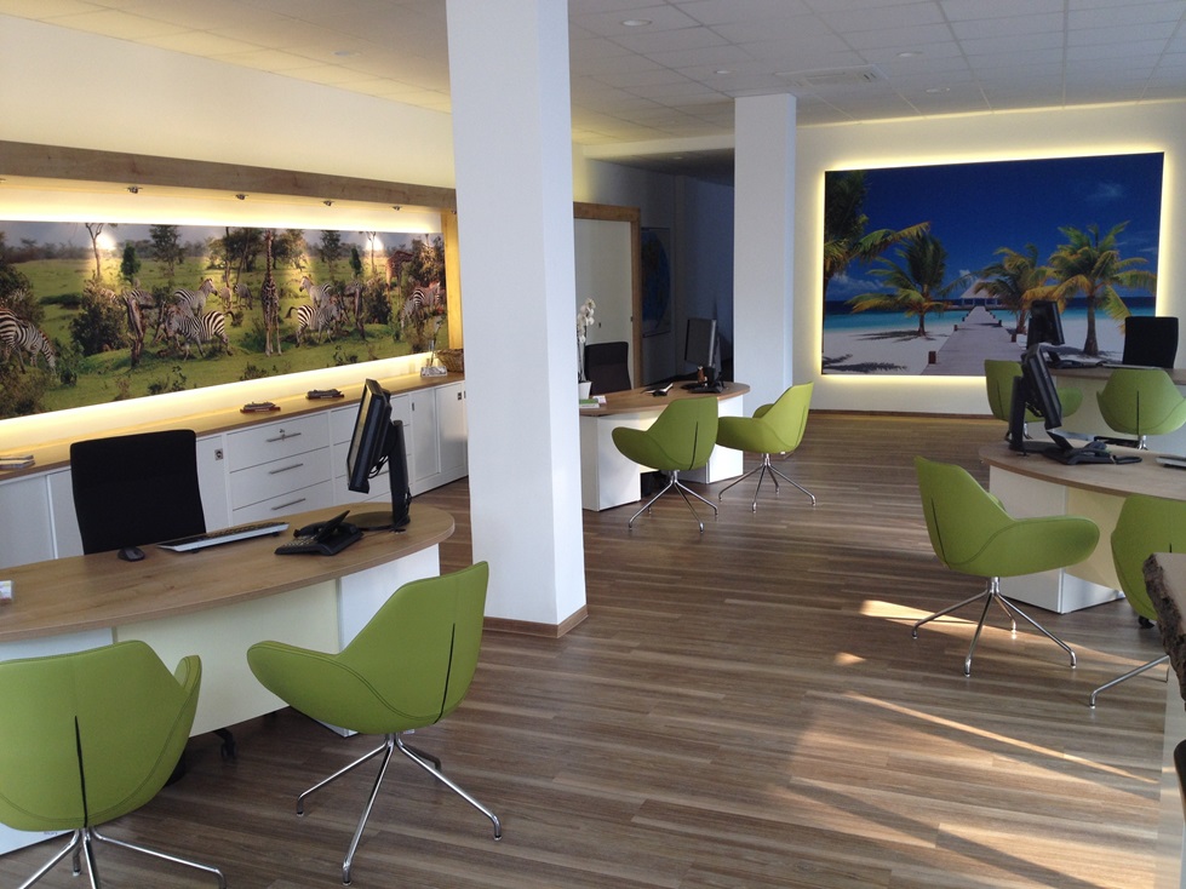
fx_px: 1199
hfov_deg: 52.6
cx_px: 593
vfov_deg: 40.7
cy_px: 444
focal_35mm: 35
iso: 64
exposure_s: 1/40
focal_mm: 4.28
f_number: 2.4
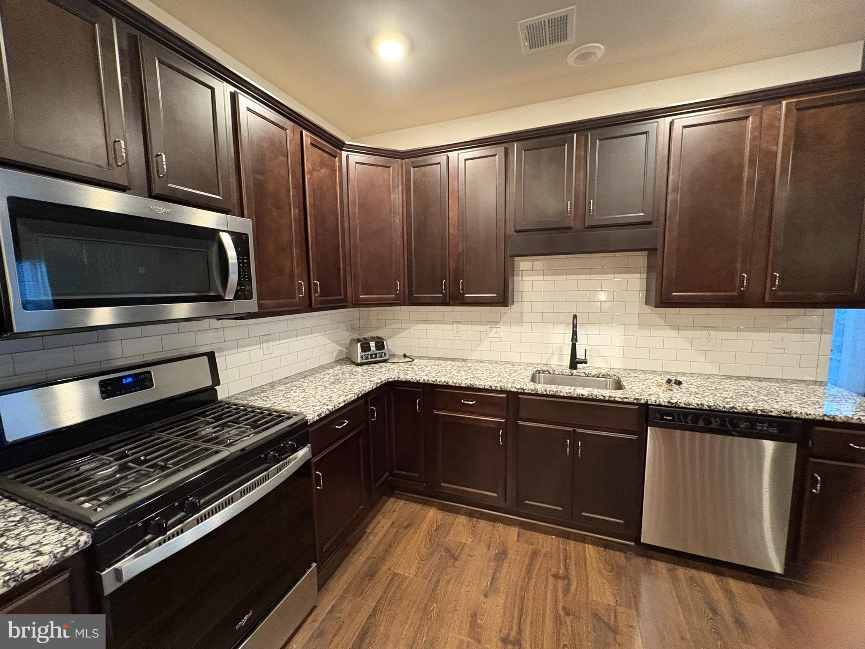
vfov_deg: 85.7
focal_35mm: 14
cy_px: 324
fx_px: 350
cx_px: 432
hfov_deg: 102.1
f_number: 2.2
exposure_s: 1/60
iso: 640
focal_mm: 2.22
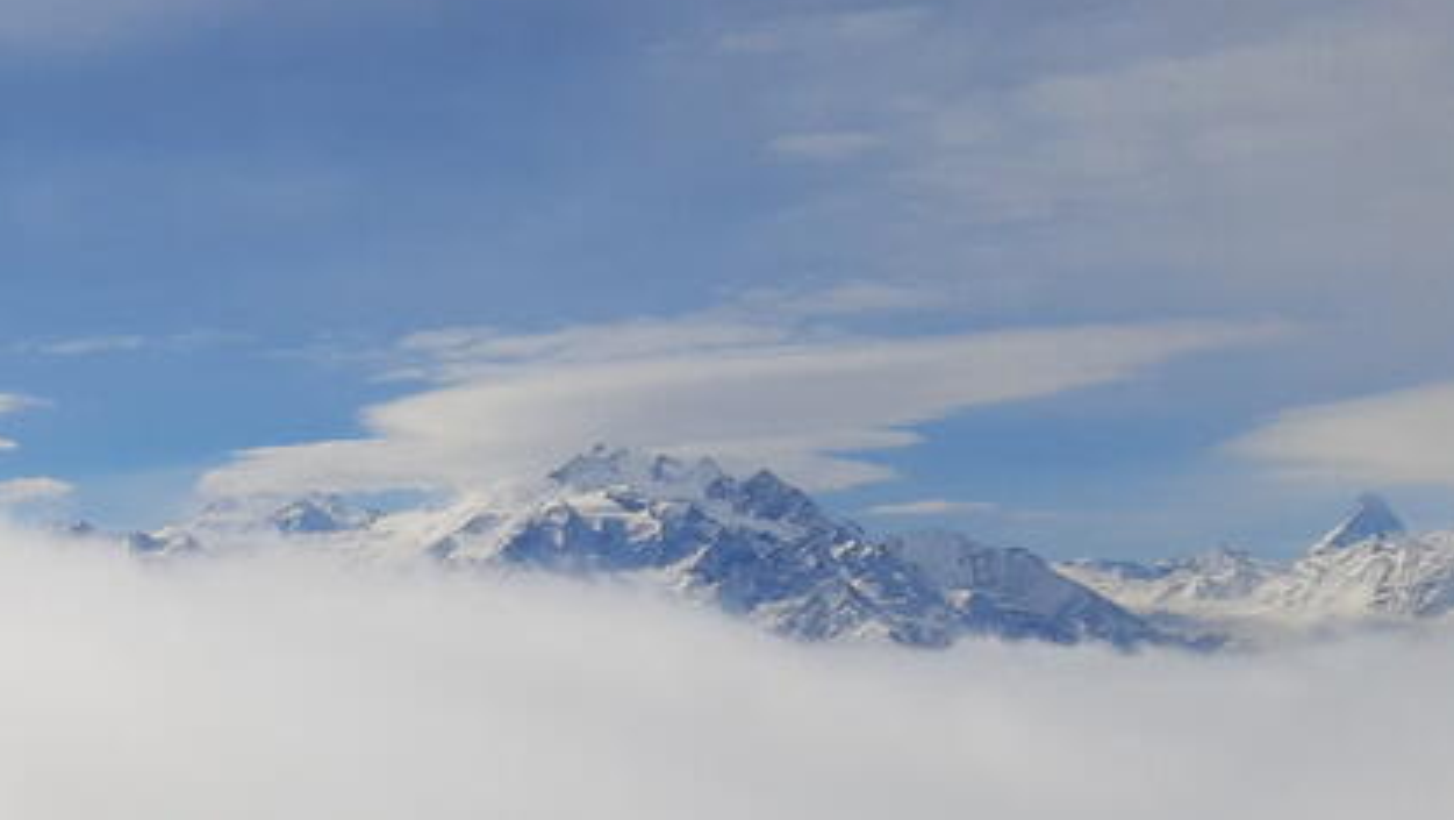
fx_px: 2700
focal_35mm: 70
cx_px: -328
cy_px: 1069
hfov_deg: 26.5
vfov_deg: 16.3
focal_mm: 4.75
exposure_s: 1/20408
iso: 40
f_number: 1.7
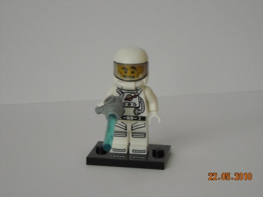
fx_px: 798
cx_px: 132
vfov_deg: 14.1
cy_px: 98
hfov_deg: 18.7
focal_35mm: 105
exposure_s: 1/60
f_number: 4.7
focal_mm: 17.1
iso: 800
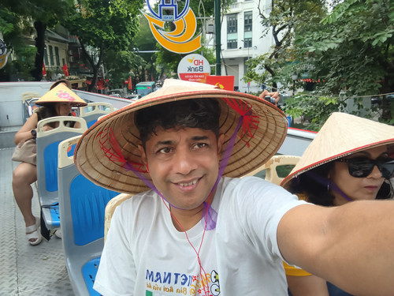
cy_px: 148
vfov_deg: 53.1
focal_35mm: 26
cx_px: 197
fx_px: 296
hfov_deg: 67.3
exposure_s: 1/252
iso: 50
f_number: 2
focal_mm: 2.79
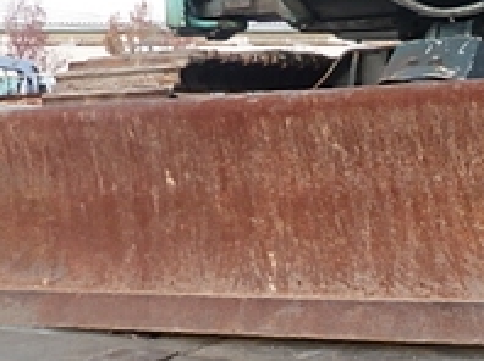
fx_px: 950
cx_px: 362
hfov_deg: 28.2
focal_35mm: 68
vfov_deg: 21.2
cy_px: 310
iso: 250
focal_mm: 5
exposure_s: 1/60
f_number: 3.5
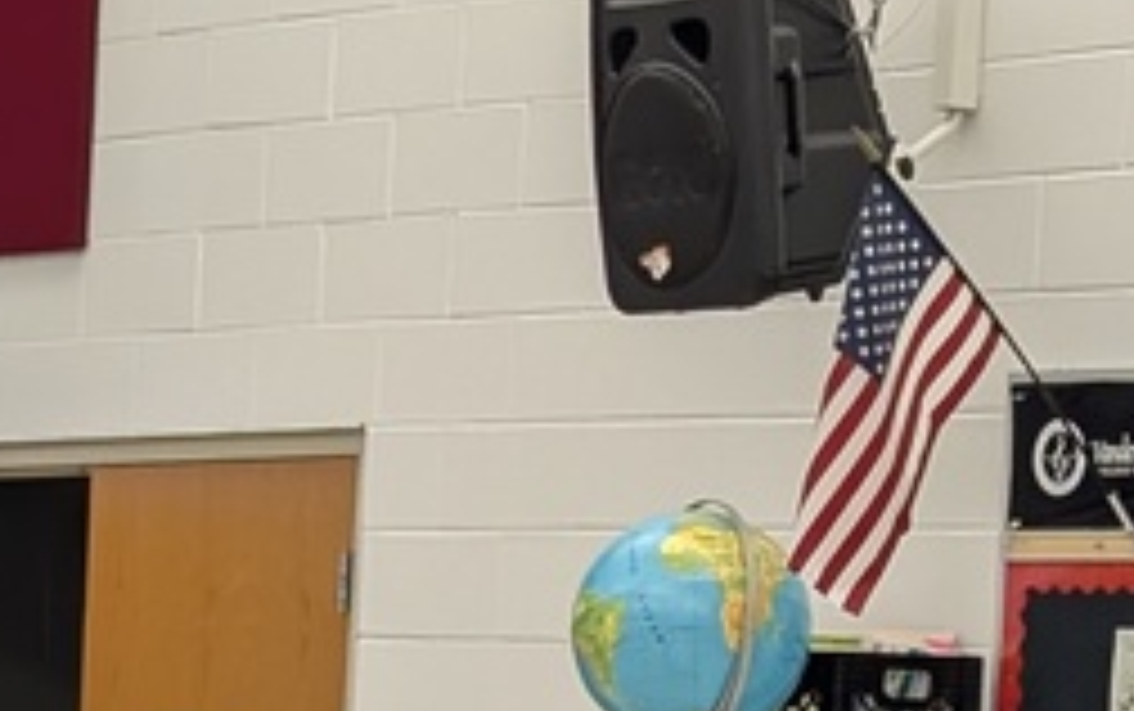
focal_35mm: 211
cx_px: -608
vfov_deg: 6.1
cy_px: 1280
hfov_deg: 9.6
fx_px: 6527
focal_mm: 6.9
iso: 196
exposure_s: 1/436
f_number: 1.68
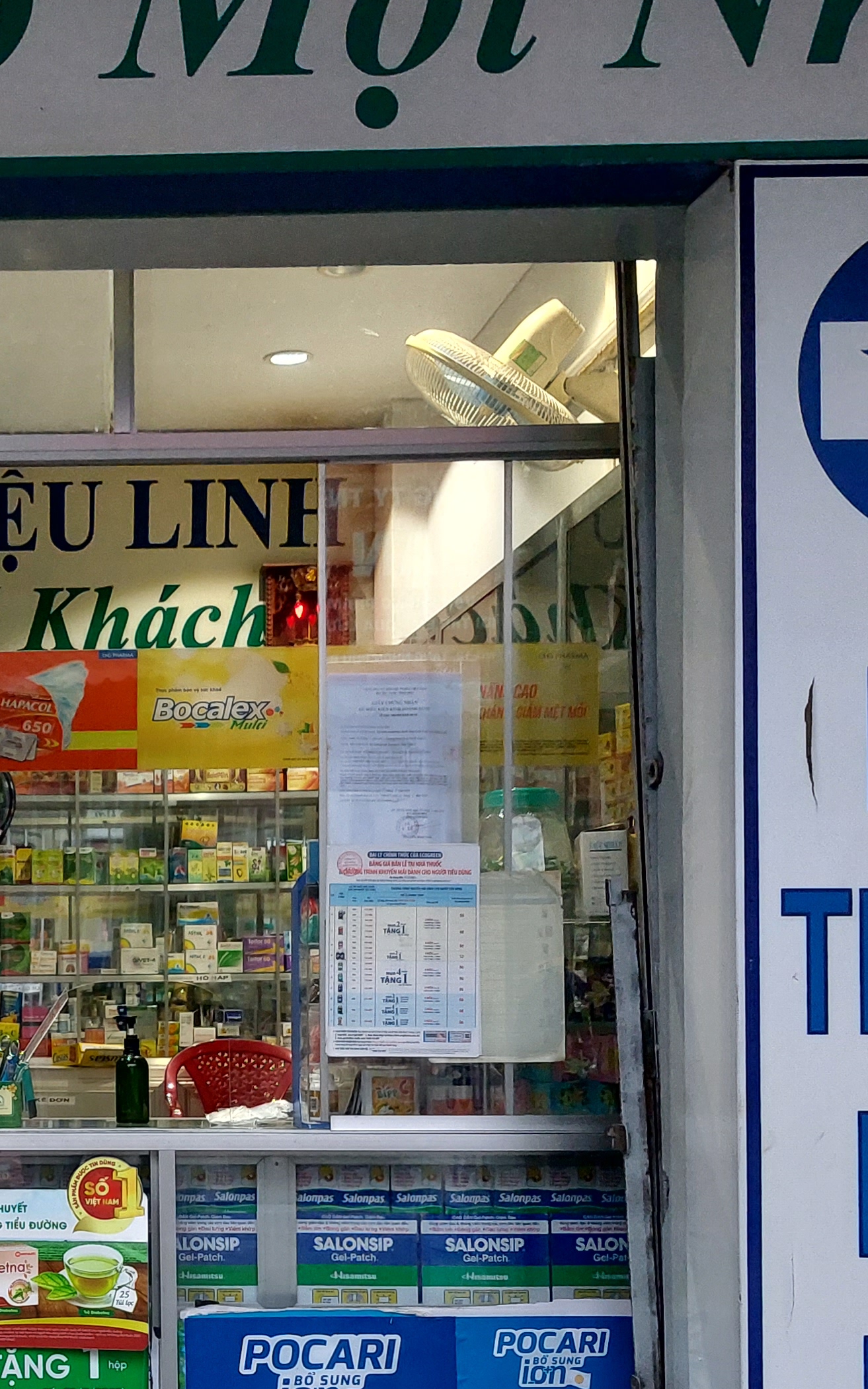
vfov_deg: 35.6
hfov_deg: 21.7
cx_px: -132
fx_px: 2120
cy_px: 1004
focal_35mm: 56
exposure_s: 1/50
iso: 200
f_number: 1.8
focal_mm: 5.23
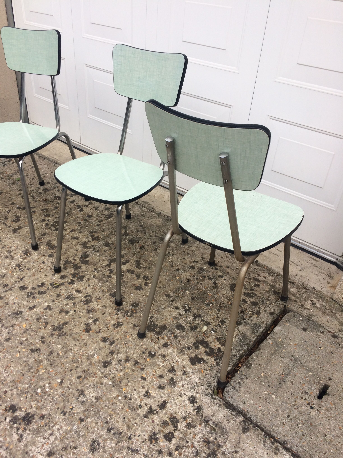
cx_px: 172
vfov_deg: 61.7
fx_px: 383
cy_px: 229
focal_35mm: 29
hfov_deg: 48.2
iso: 32
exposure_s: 1/466
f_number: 2.2
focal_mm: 4.15
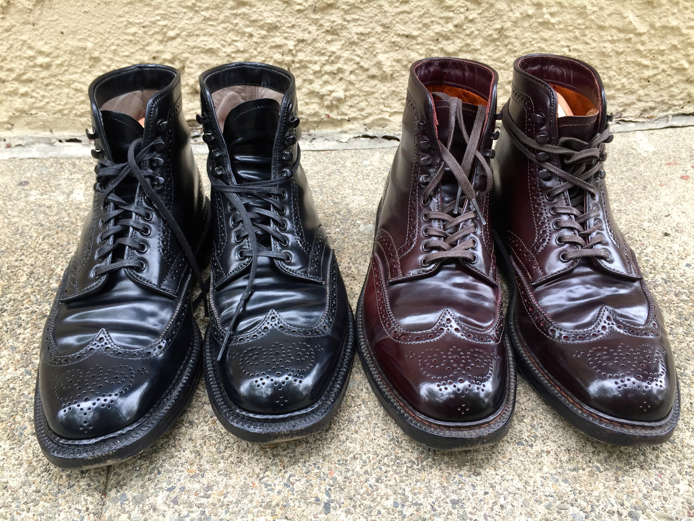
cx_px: 347
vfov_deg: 48.2
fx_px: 581
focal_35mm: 29
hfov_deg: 61.7
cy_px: 260
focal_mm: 4.15
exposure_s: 1/60
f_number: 2.2
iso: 40
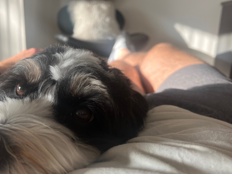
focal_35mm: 33
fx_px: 221
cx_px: 101
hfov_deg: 55.2
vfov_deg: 42.9
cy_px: 82
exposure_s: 1/120
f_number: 1.5
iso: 125
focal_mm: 5.7
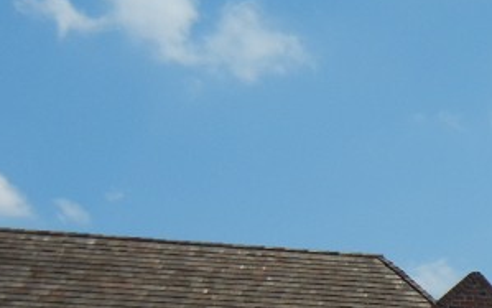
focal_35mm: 109
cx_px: 764
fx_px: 1462
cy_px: 320
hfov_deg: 17.1
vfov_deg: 11.9
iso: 160
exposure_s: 1/611
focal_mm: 5.4
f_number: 7
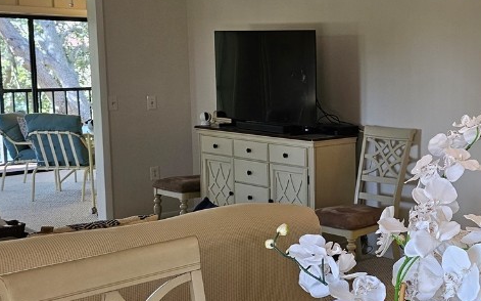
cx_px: 479
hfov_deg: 34.8
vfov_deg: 24.4
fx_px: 695
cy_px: 149
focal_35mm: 53
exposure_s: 1/120
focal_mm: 6.3
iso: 125
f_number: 1.7
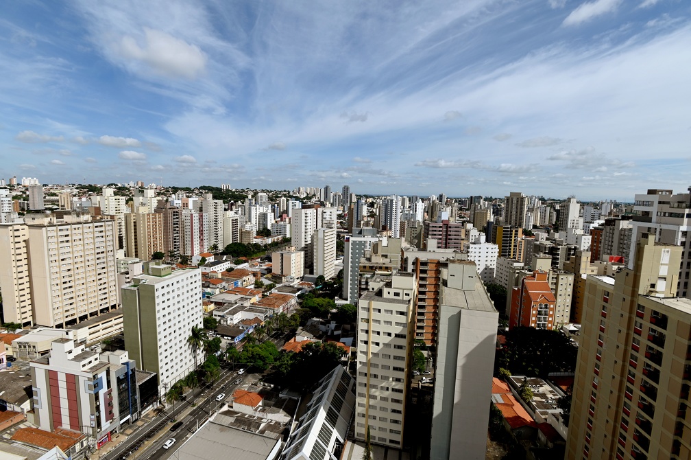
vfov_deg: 70.3
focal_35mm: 17
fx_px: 326
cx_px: 346
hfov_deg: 93.3
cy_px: 230
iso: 200
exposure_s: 1/800
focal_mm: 17
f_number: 9
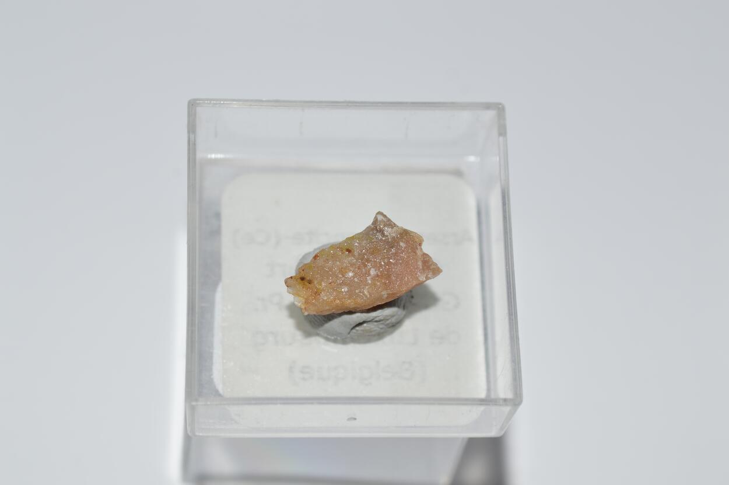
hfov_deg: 24.6
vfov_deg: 16.5
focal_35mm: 82
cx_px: 364
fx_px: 1669
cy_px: 242
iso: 100
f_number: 8
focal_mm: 55
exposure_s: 1/60
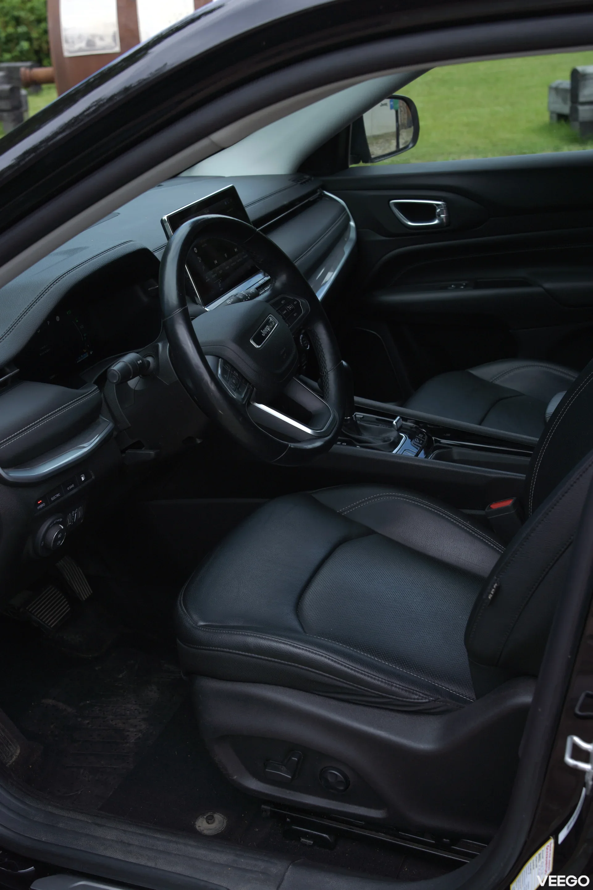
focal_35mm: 43
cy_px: 445
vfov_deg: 45.4
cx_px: 296
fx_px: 1062
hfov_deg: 31.2
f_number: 6.3
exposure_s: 1/320
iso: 200
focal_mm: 43
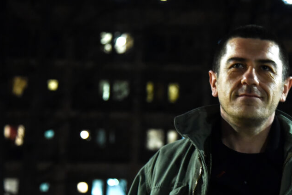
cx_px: 234
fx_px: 852
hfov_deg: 19.3
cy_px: 117
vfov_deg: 13.0
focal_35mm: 105
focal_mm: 65
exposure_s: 1/50
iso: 5000
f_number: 4
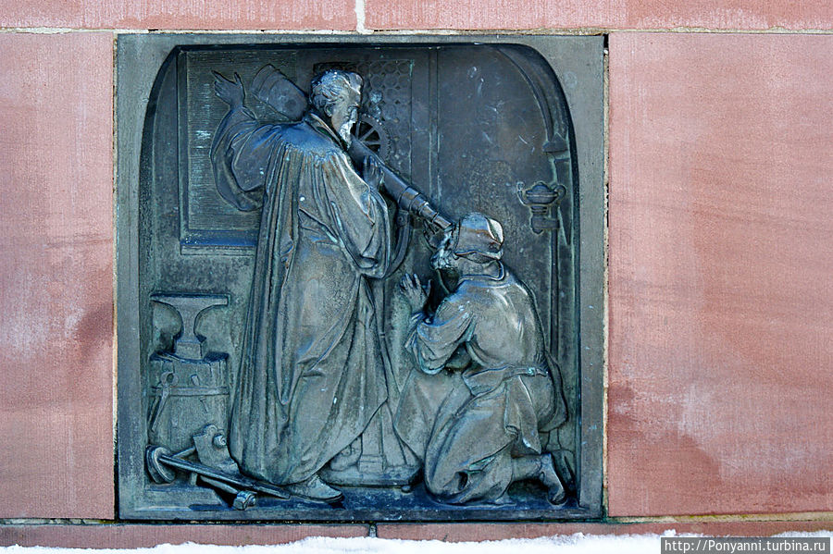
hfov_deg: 19.5
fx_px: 2428
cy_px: 277
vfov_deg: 13.0
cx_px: 416
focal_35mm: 105
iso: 400
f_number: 2.8
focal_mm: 70
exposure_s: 1/160
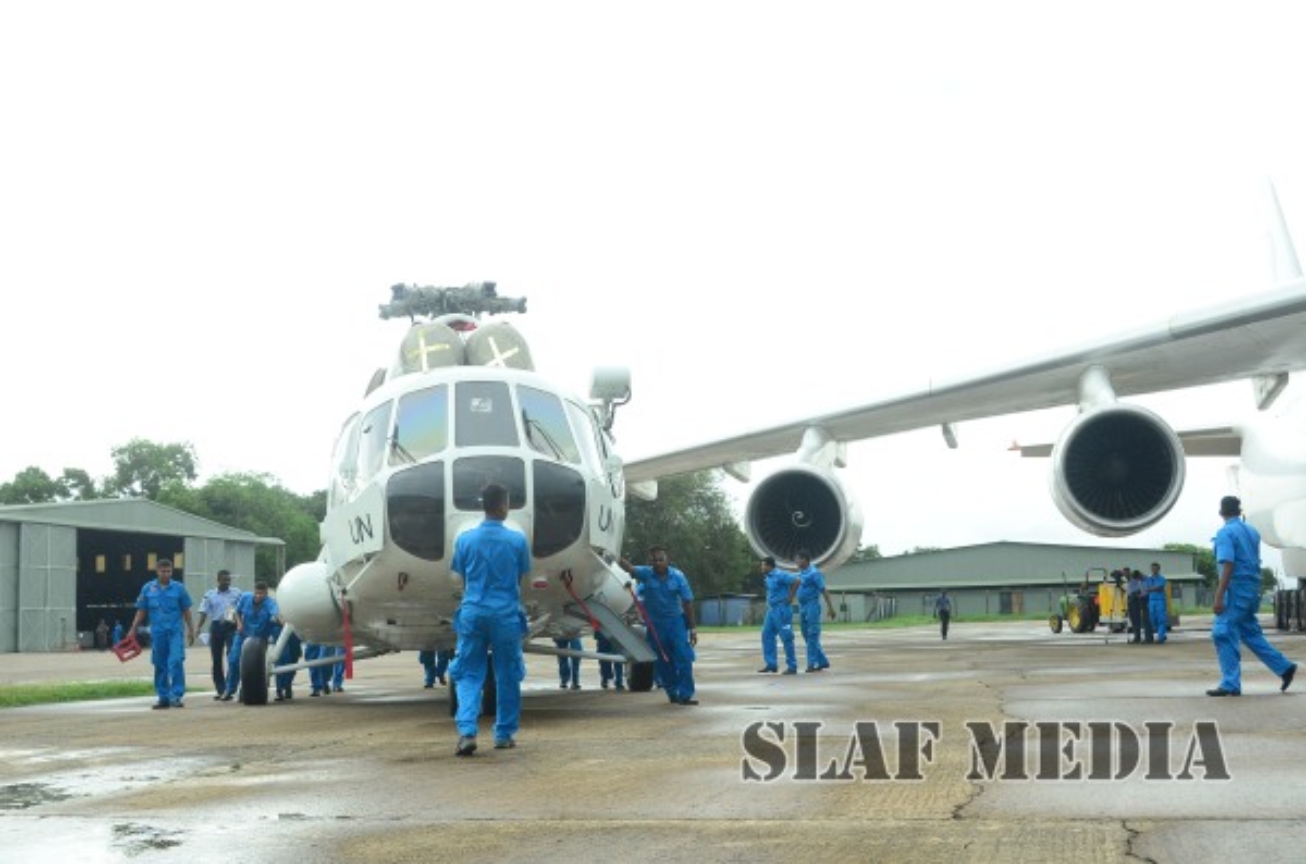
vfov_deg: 34.0
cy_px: 432
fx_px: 1411
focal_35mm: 39
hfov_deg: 49.7
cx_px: 653
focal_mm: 26
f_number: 7.1
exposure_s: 1/200
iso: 200
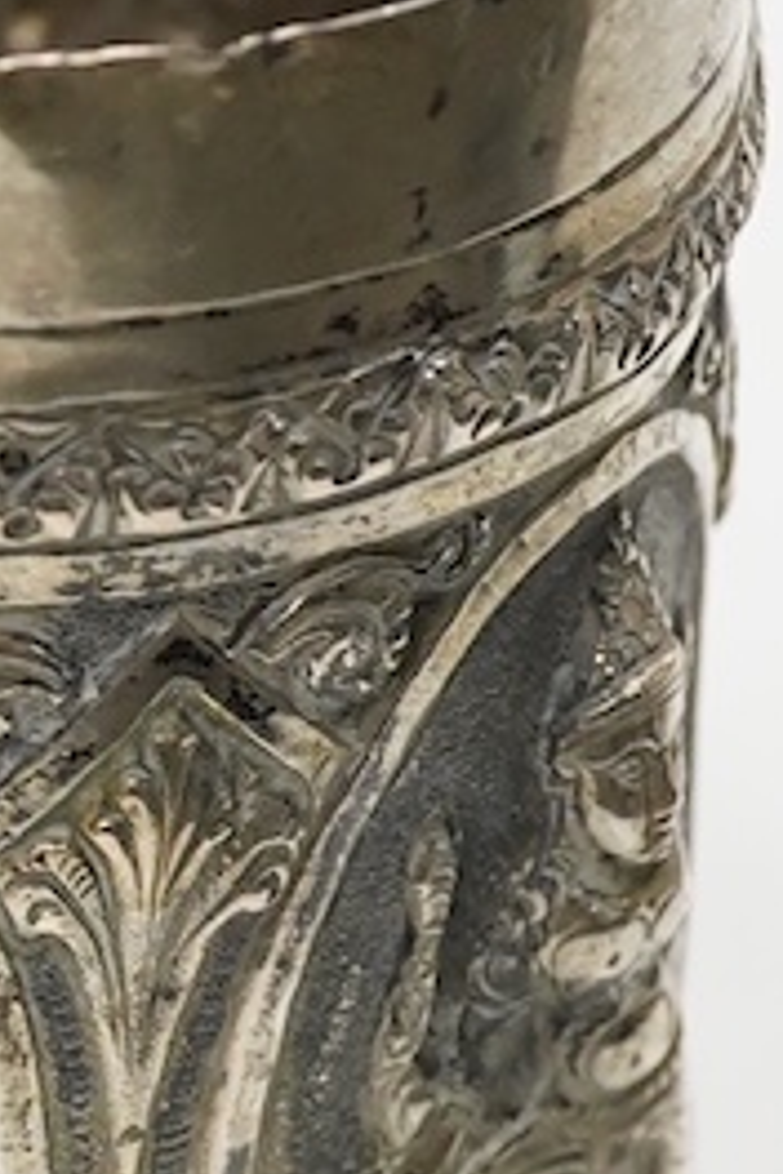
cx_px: -654
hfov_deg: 7.0
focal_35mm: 192
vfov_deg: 10.7
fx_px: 6264
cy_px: 758
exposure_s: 1/250
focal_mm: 30
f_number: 8
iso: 2500
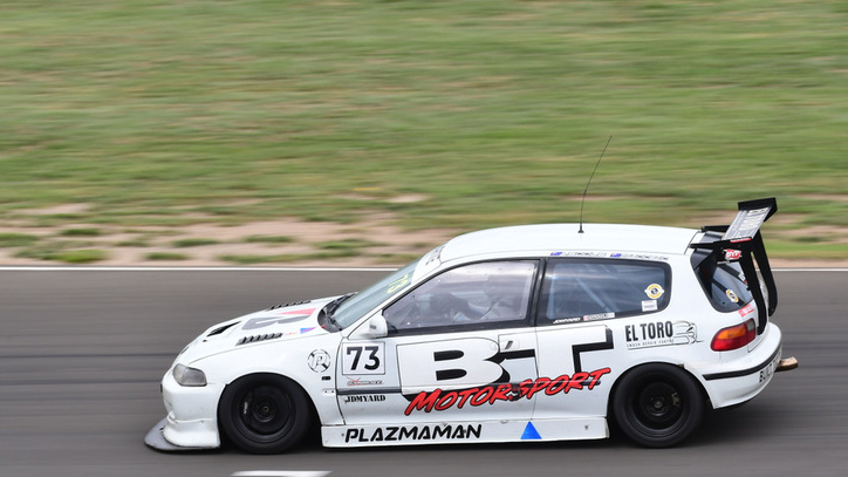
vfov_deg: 3.2
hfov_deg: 5.7
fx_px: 8588
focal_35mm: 382
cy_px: 237
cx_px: 444
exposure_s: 1/250
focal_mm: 220
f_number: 13
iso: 400
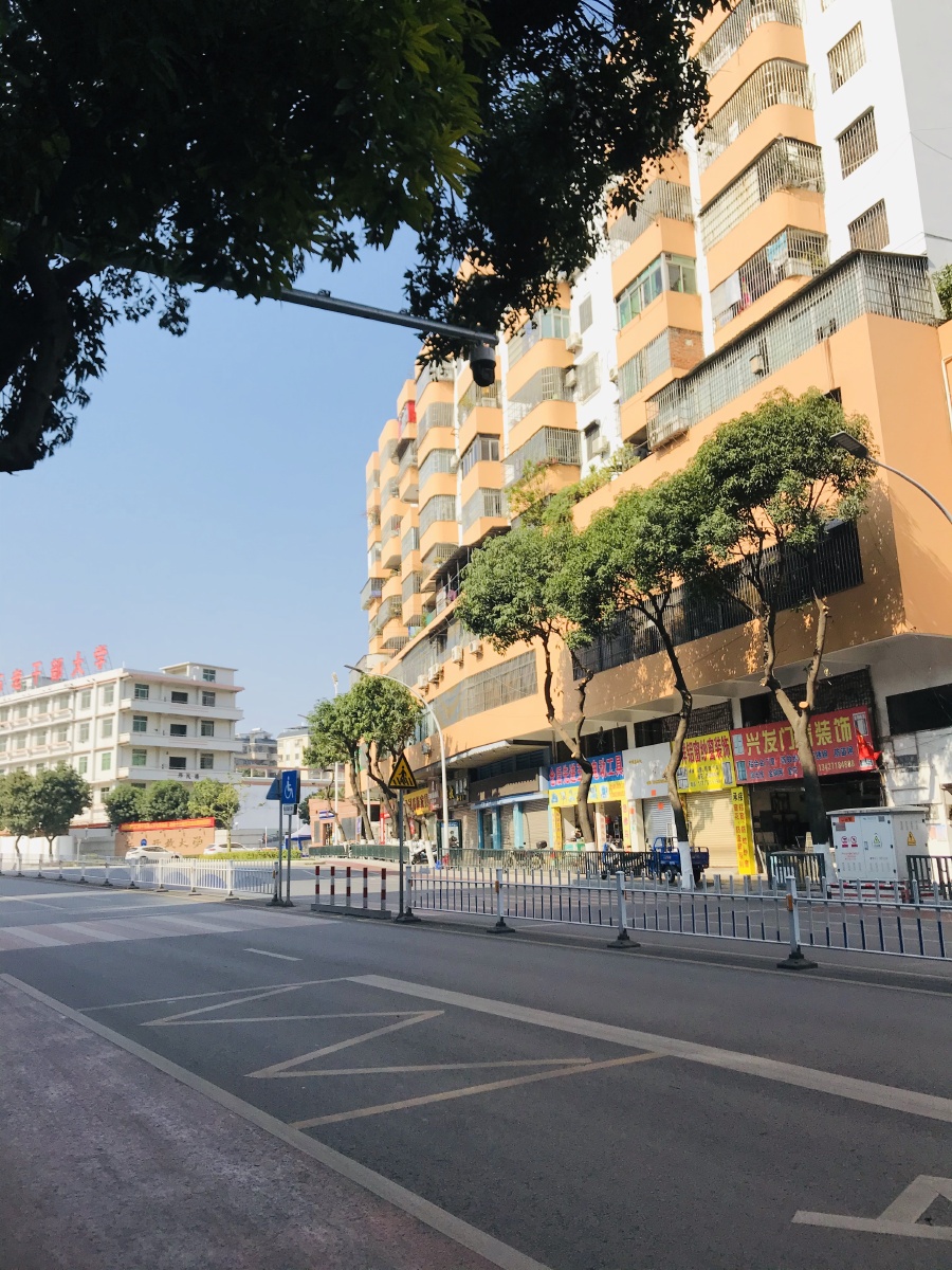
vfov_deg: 63.4
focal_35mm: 28
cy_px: 635
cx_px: 476
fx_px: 1027
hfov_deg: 49.7
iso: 20
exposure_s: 1/1996
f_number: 1.8
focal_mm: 3.99
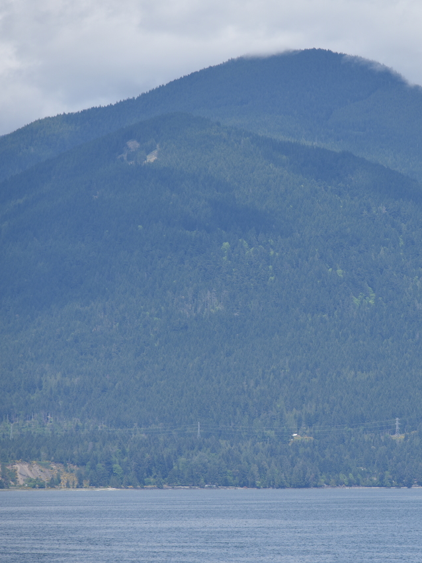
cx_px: 363
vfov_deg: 7.2
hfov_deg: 5.4
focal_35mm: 275
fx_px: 4471
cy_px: 281
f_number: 7.1
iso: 100
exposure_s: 1/400
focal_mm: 190
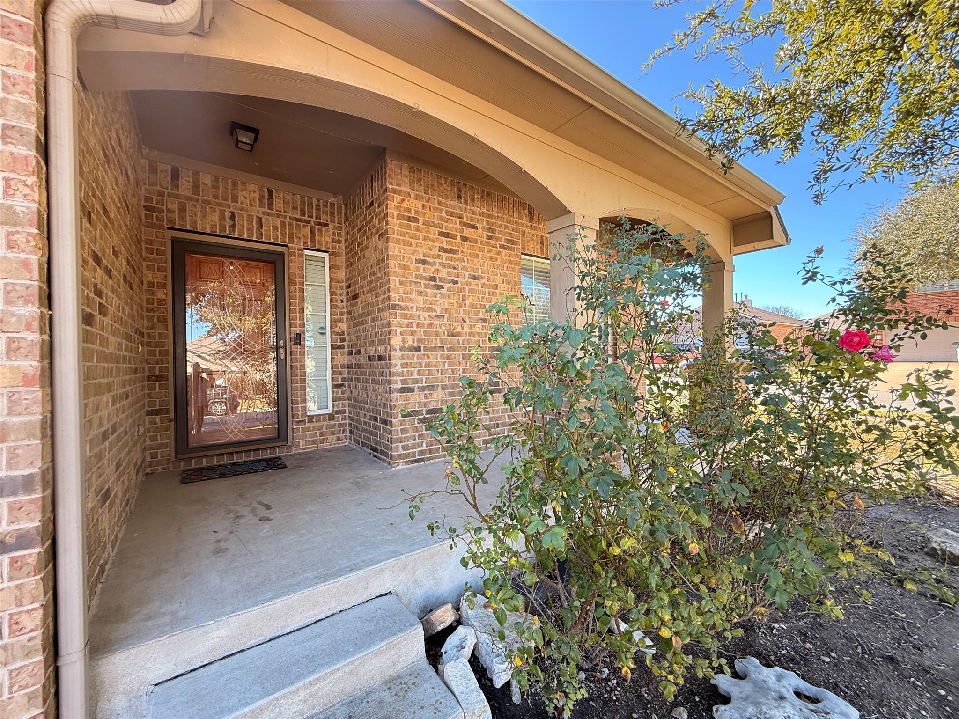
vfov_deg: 85.7
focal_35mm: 14
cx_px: 480
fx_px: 388
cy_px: 360
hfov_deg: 102.1
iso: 100
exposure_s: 1/99
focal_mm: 2.22
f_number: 2.2
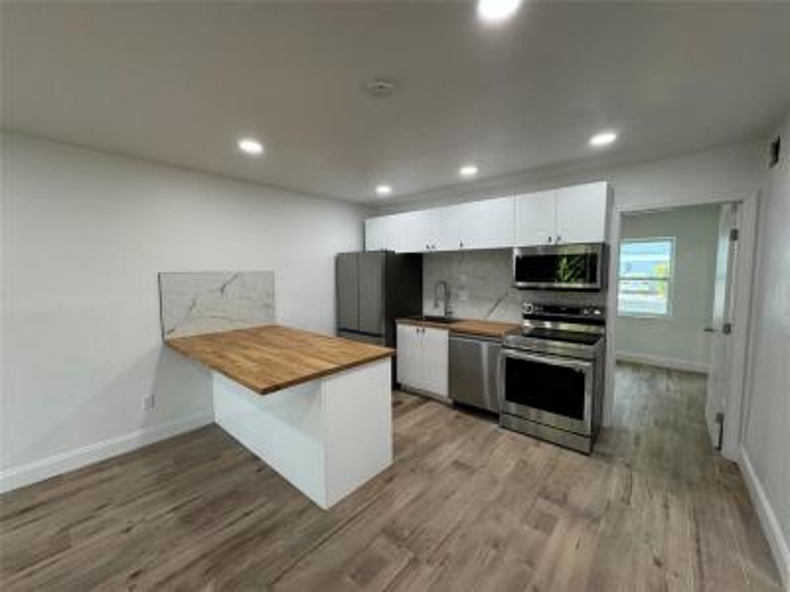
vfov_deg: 85.7
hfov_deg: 102.1
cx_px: 395
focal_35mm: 14
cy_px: 296
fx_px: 320
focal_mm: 2.22
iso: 125
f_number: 2.2
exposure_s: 1/120
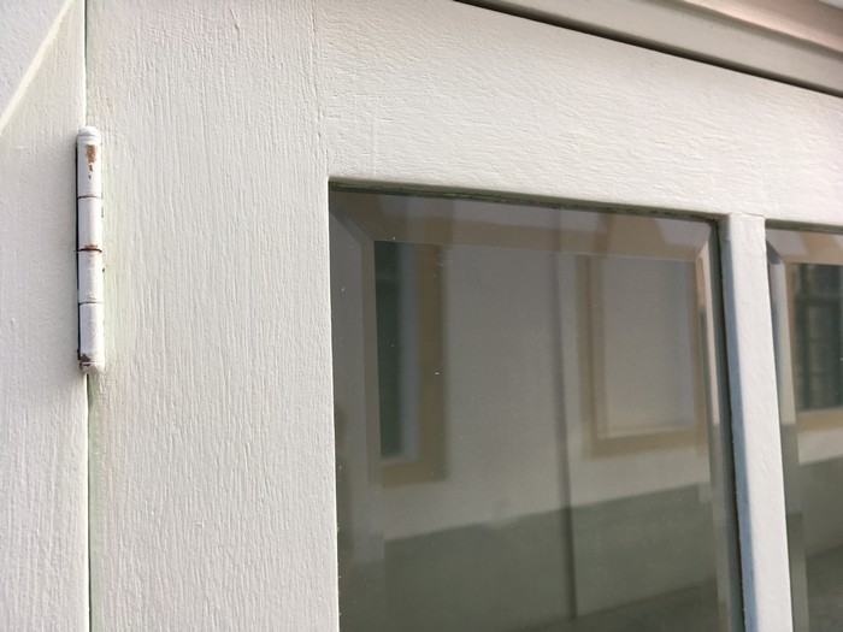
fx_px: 706
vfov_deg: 48.2
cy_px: 316
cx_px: 422
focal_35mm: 29
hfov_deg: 61.7
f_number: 2.2
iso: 32
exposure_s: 1/50
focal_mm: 4.15
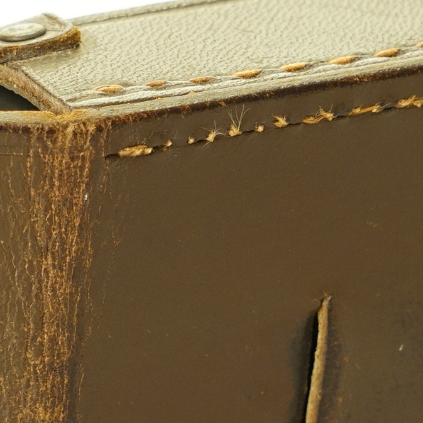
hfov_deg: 6.4
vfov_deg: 6.4
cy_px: 317
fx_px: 3802
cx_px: 18
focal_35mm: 275
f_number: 10
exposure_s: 1/13
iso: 1000
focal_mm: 56
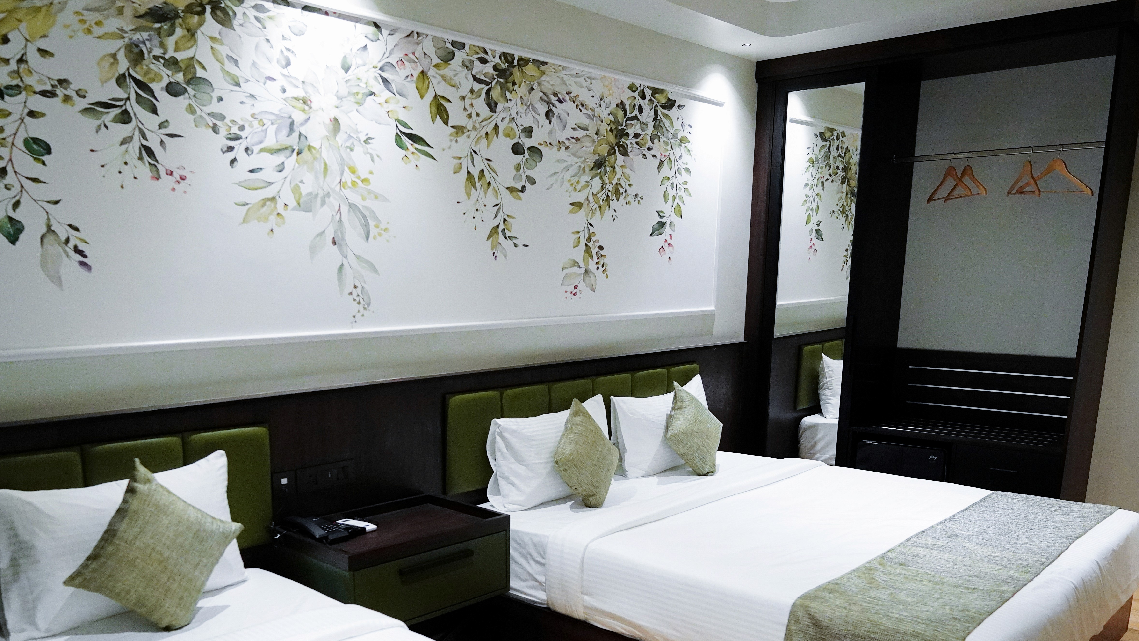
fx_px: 846
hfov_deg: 67.7
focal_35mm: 28
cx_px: 501
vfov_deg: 40.4
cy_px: 476
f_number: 2
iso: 3200
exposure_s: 1/400
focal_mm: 14
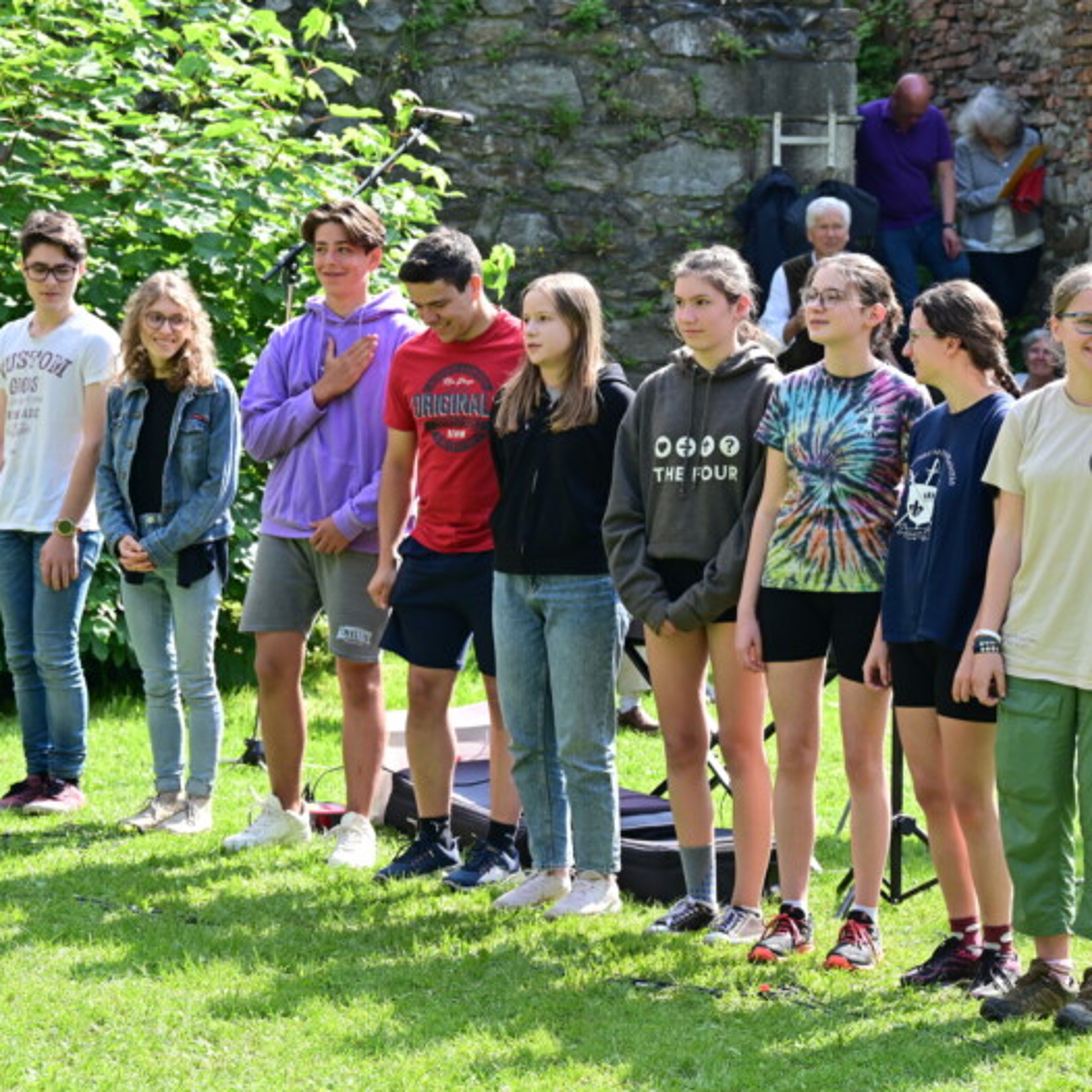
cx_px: 561
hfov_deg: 15.7
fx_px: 3962
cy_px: 548
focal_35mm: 111
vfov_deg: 15.7
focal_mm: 86
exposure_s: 1/100
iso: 100
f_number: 6.3
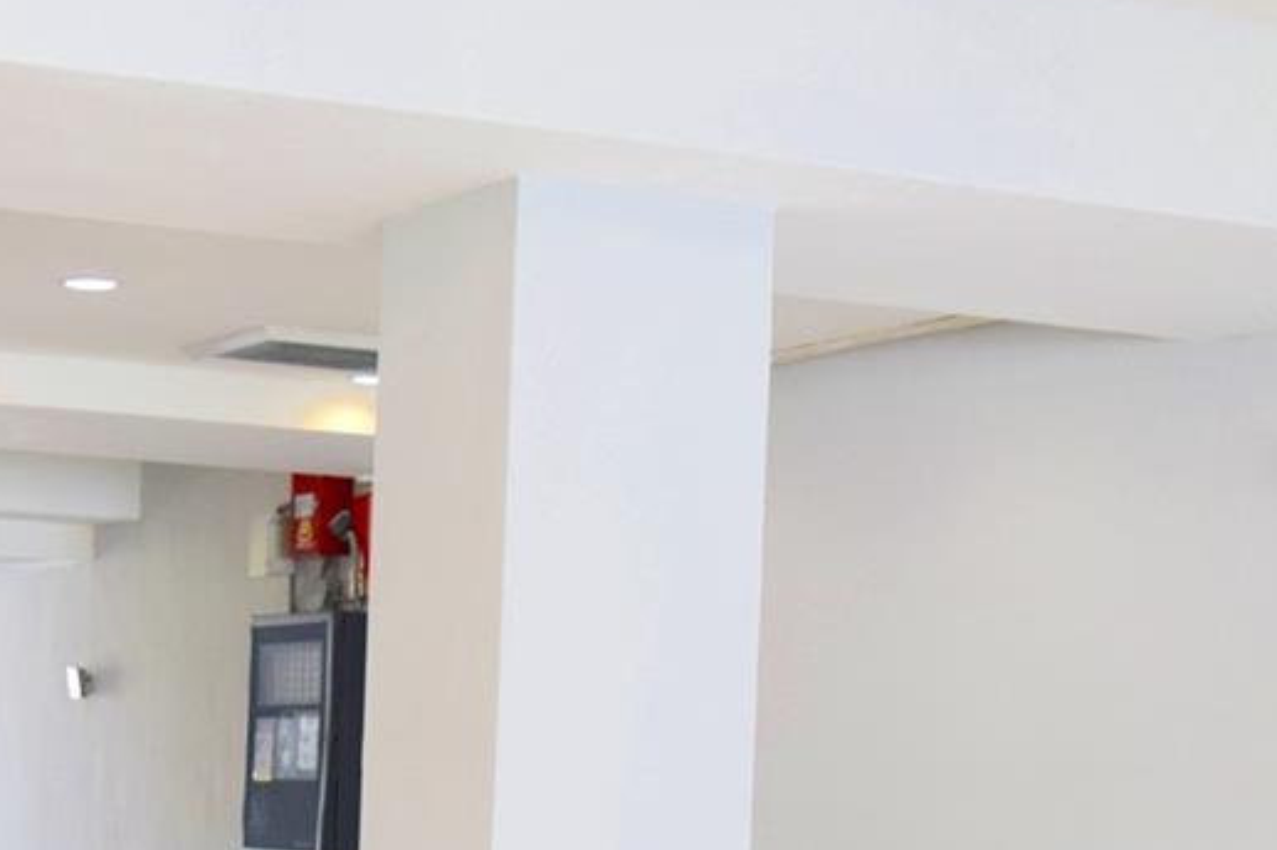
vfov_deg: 13.6
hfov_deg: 20.6
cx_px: 225
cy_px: 1011
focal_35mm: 98
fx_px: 3458
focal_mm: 21
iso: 400
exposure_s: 1/80
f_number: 4.5
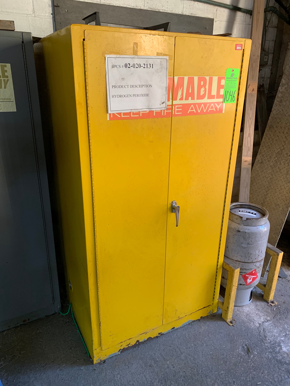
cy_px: 193
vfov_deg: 67.3
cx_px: 145
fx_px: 290
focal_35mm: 26
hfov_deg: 53.1
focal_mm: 4.25
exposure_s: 1/60
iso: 125
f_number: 1.8
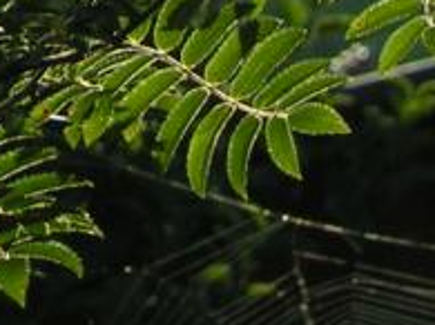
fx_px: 13902
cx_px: 373
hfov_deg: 1.8
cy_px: 828
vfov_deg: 1.3
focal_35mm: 1107
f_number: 5
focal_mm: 33
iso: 50
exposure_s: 1/320
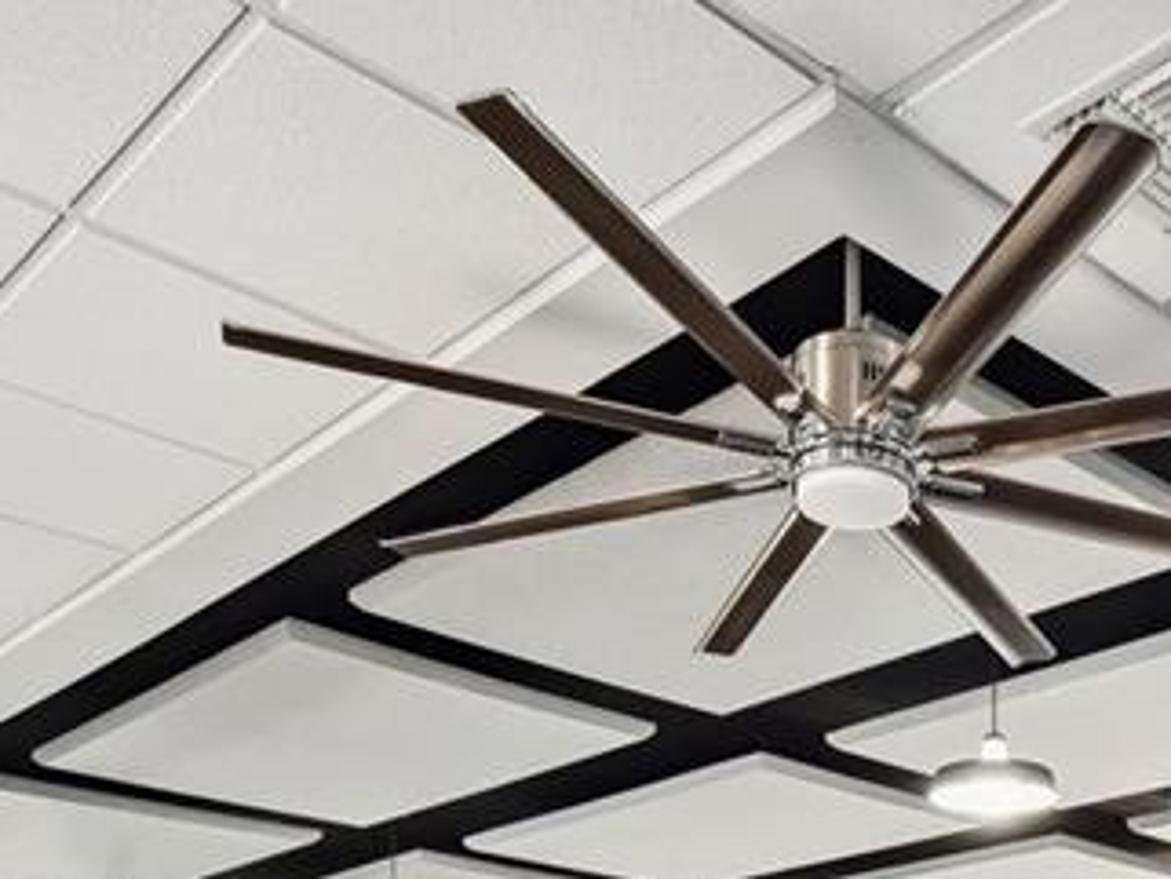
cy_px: 1215
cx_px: 981
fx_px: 1557
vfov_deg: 25.8
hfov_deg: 39.2
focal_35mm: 46
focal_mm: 10
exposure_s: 1/3.33
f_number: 7.1
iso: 100
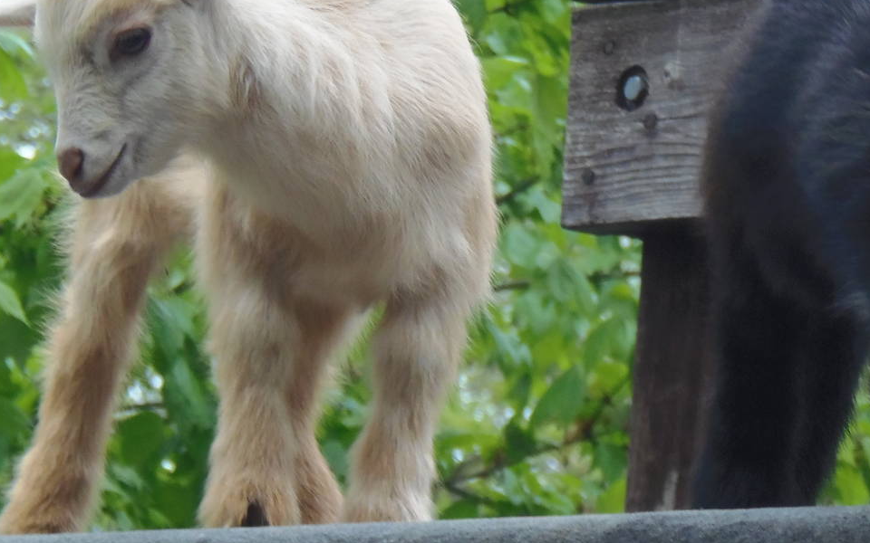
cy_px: 184
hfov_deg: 7.5
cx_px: 546
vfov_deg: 4.7
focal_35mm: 281
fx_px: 6663
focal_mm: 29.4
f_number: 4.8
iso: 200
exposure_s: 1/30
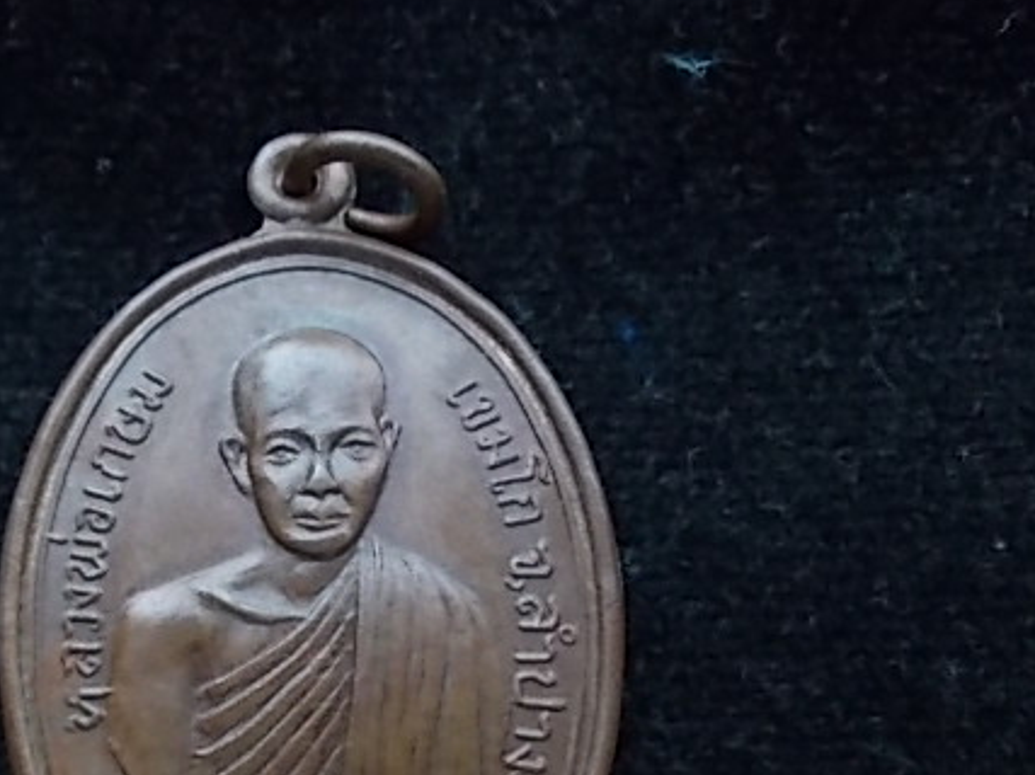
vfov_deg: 34.0
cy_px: 523
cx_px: 305
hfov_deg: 43.8
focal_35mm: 42
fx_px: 1255
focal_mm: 4
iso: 200
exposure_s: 1/20
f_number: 2.7
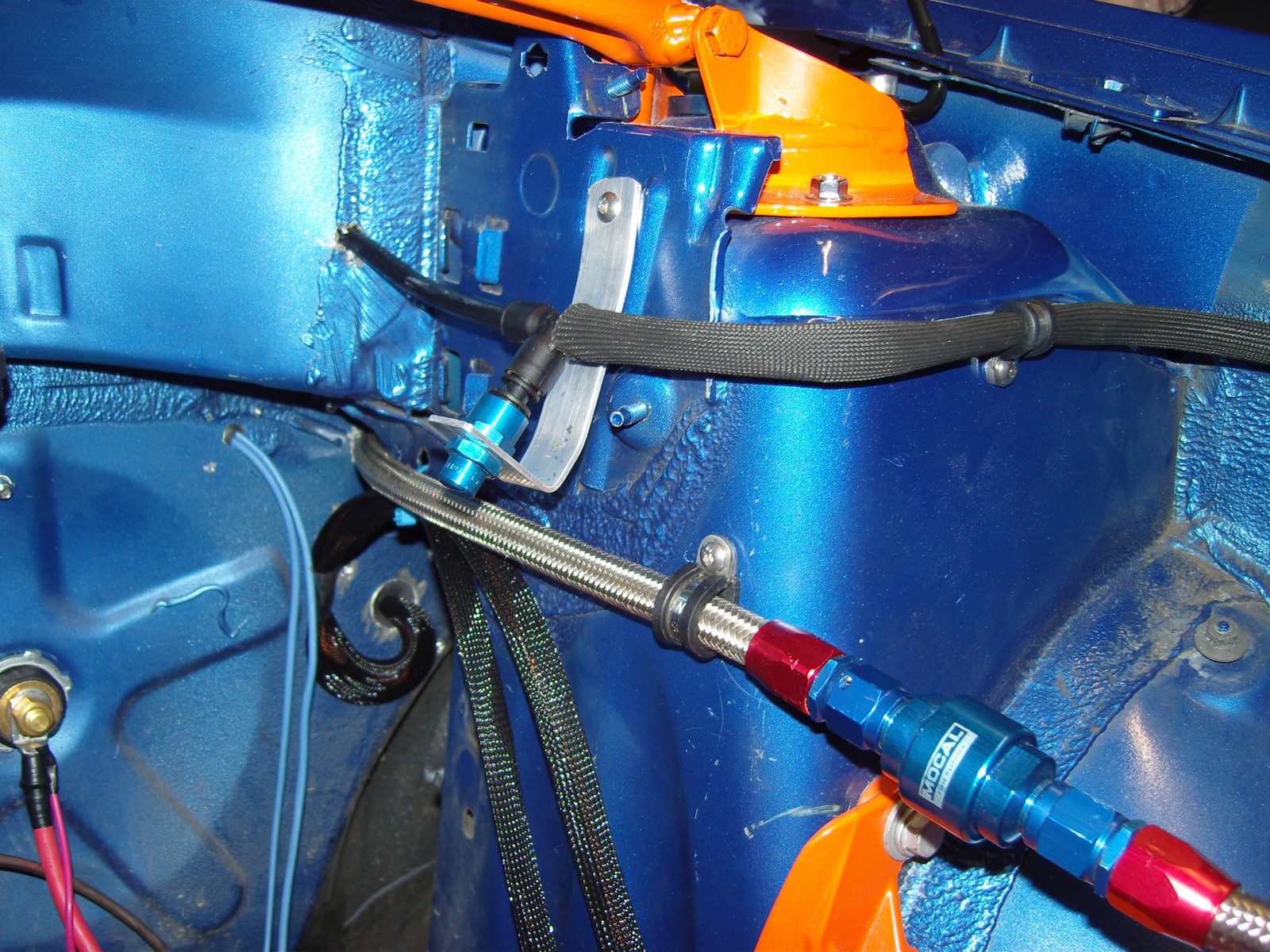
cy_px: 476
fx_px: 1247
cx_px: 635
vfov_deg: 41.8
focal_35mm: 34
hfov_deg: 54.0
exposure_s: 1/40
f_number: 2.8
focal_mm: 7.3
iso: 100
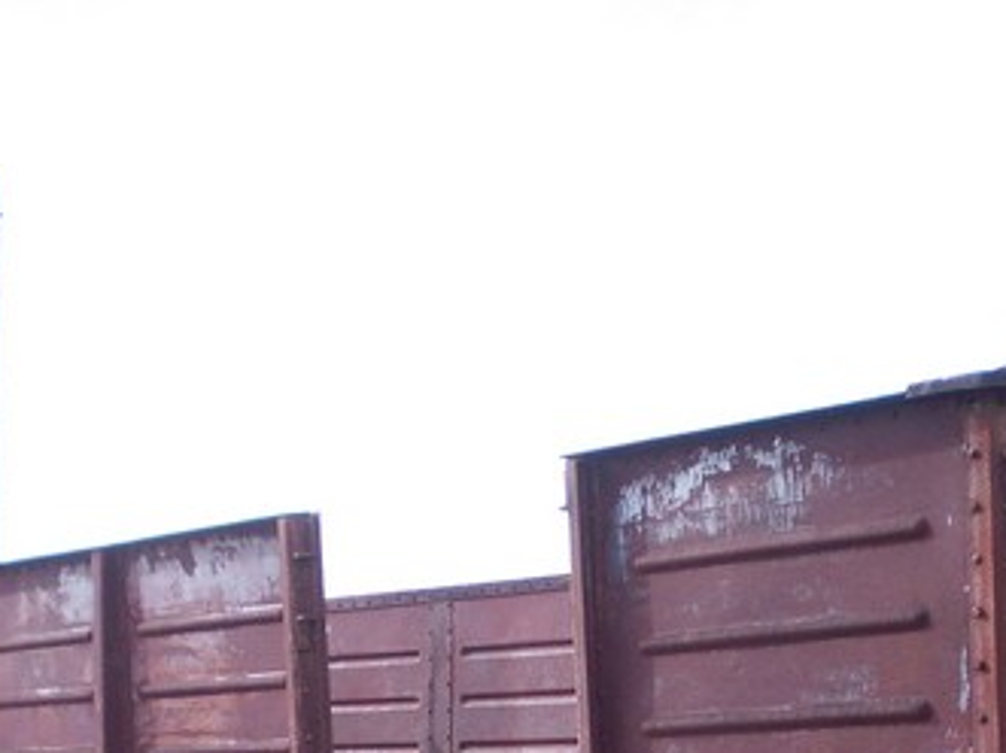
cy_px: 841
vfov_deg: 16.3
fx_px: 2557
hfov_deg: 22.3
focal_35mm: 88
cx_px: 550
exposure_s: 1/400
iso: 80
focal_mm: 5.3
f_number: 3.1
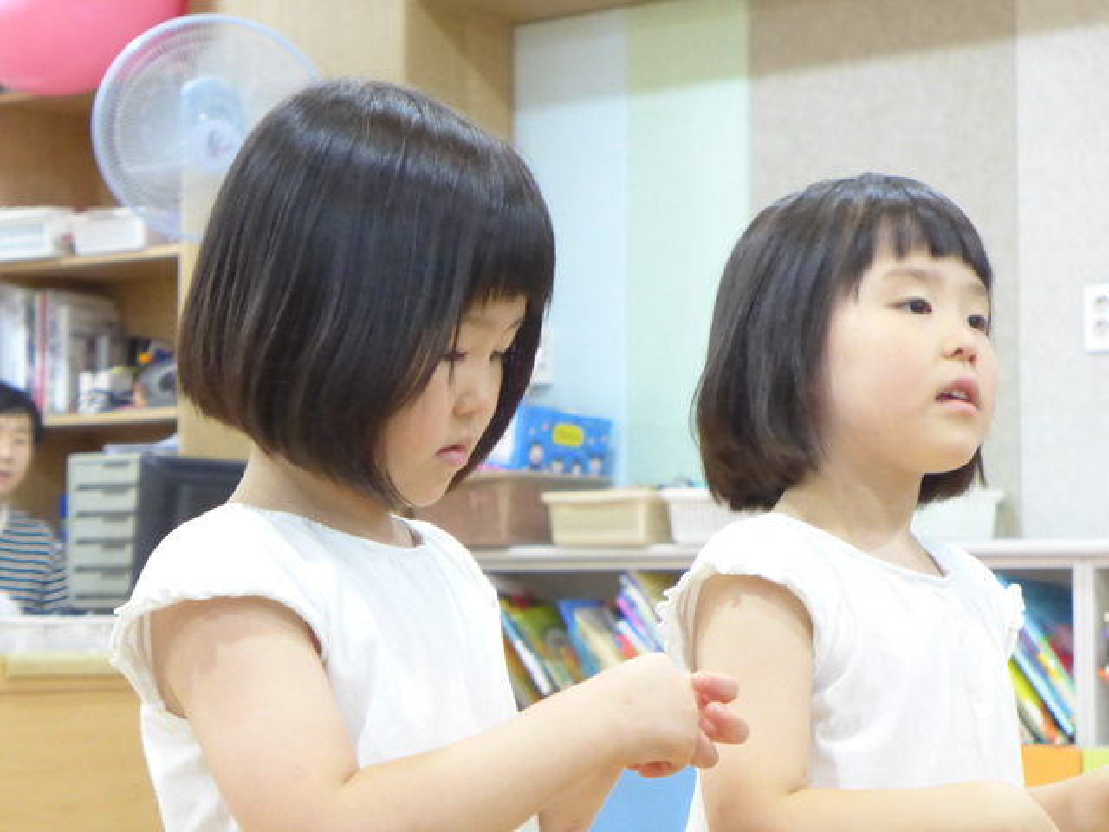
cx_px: 554
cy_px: 416
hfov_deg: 21.8
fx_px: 2883
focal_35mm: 90
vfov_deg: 16.4
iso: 1600
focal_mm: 17.7
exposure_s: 1/250
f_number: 2.3
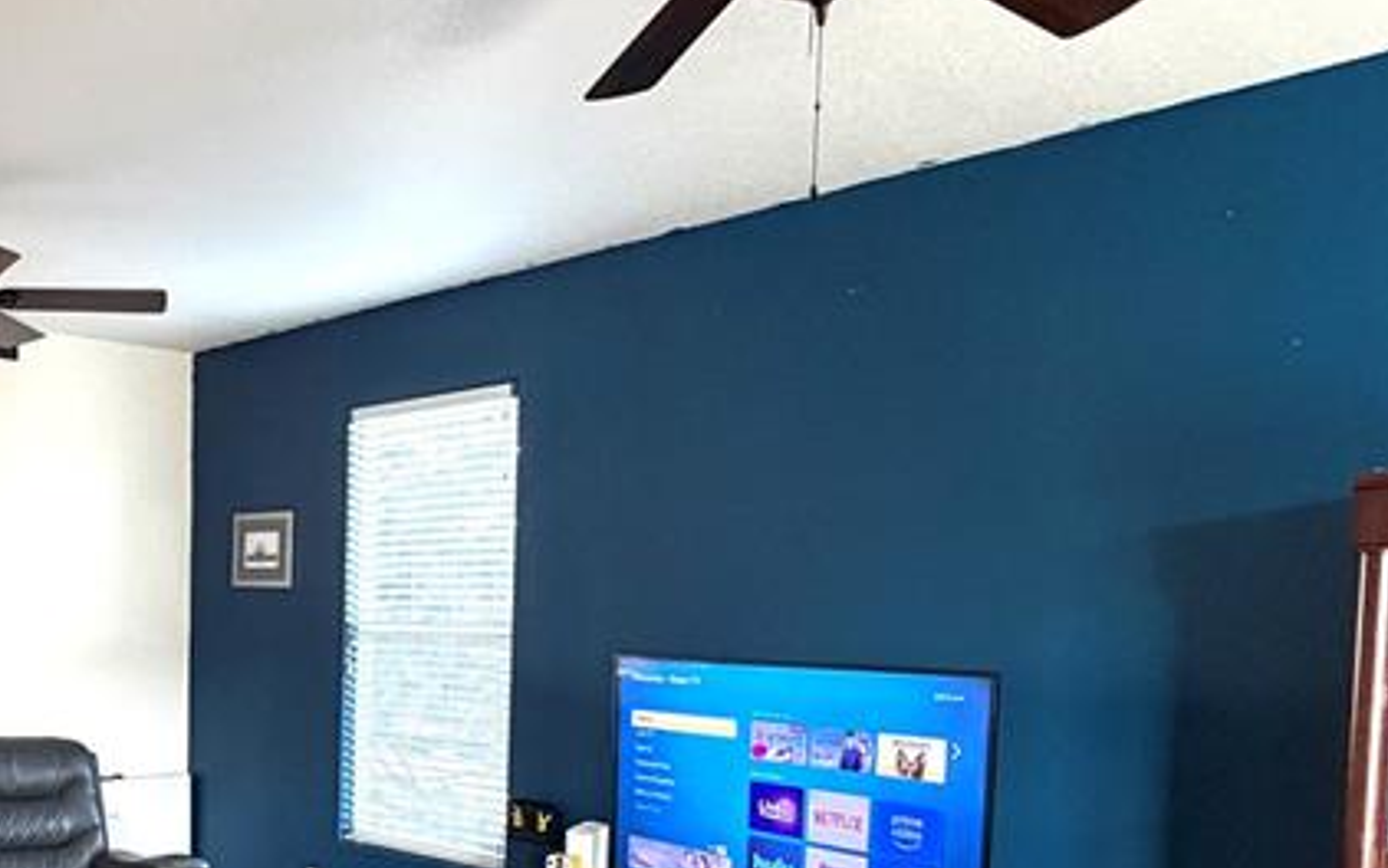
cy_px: 709
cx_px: 201
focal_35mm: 36
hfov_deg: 49.5
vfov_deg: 34.2
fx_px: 1362
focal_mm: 2.22
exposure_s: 1/60
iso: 500
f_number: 2.2
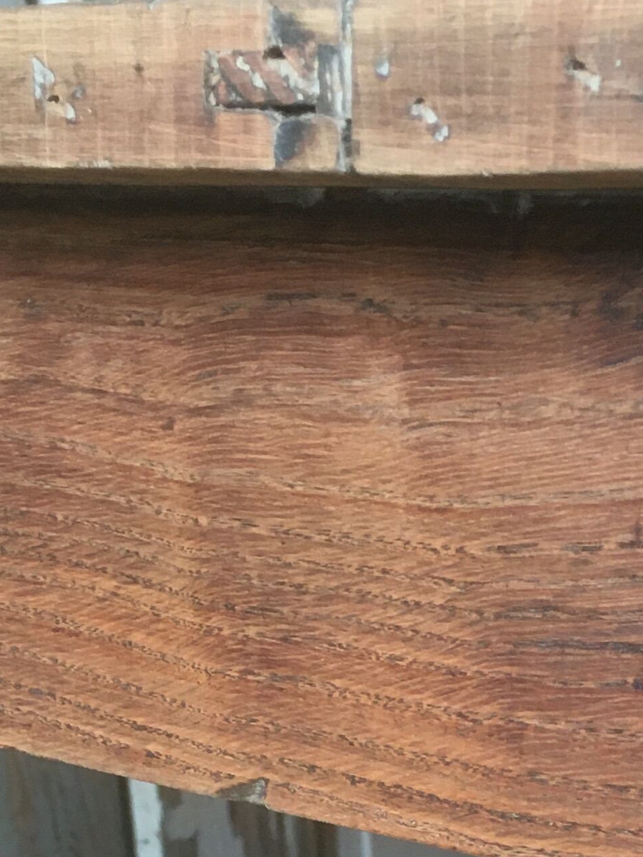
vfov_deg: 19.1
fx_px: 2279
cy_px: 1222
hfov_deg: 15.7
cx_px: 692
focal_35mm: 92
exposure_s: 1/33
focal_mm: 4.15
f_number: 2.2
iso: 64
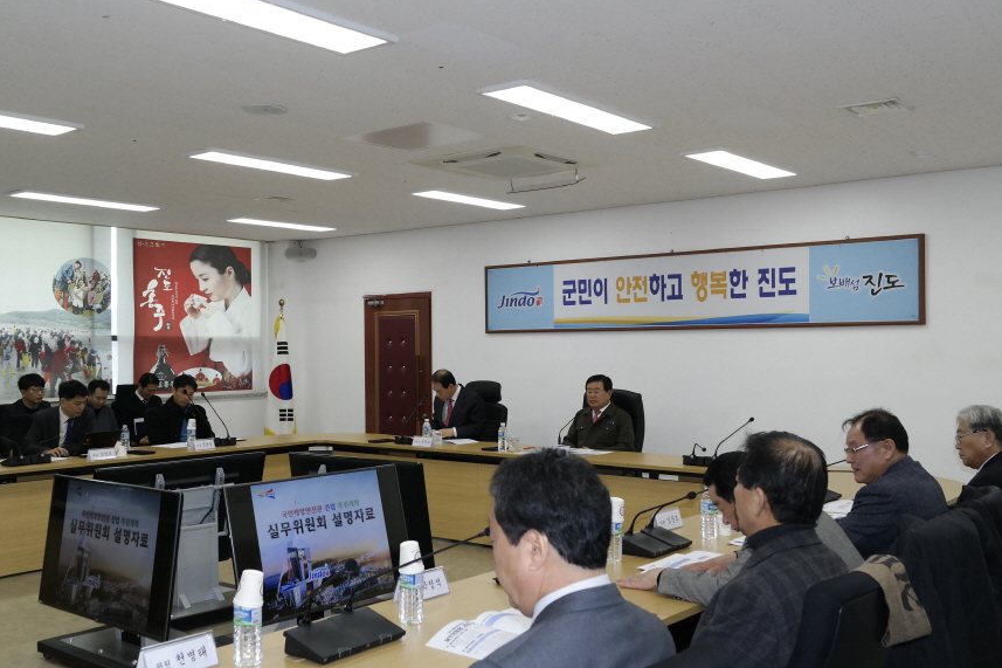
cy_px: 347
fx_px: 974
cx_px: 452
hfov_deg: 54.4
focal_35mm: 35
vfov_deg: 37.8
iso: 800
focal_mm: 20
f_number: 5
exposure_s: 1/125
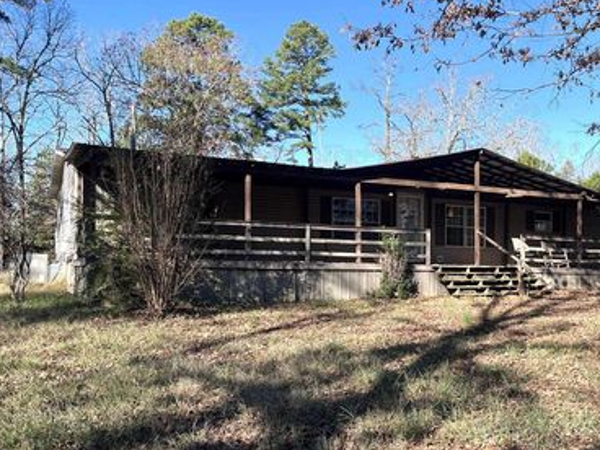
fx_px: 659
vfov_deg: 37.6
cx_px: 388
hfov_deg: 48.3
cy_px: 263
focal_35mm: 38
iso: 50
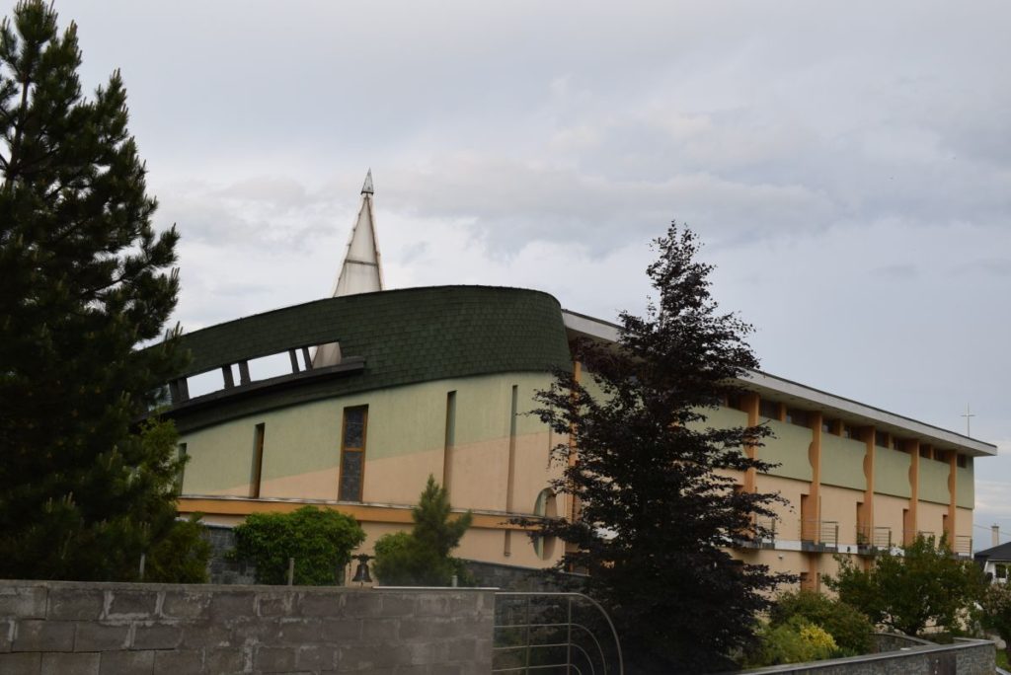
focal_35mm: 40
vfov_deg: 33.1
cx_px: 506
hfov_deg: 47.9
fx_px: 1138
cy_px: 338
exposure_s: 1/250
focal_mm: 27
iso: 280
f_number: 8
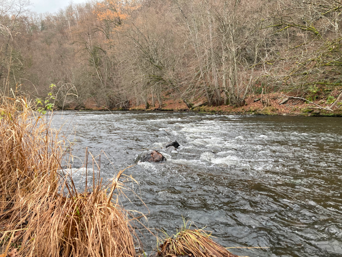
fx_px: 277
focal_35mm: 28
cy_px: 128
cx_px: 171
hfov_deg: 63.4
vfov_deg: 49.7
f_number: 1.8
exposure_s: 1/121
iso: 80
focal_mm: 3.99
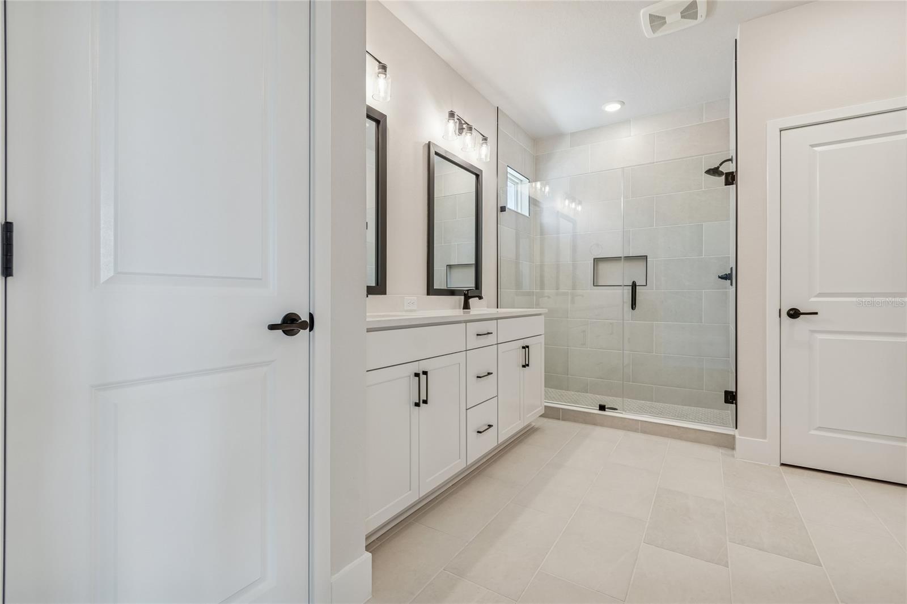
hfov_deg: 100.4
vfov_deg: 77.3
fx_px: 378
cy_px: 302
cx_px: 454
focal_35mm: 15
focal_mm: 10
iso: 100
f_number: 7.1
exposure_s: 1/6
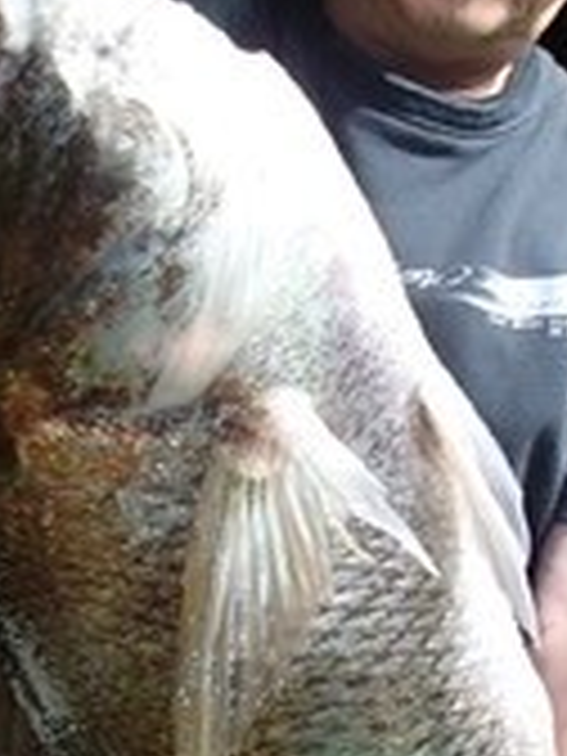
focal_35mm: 80
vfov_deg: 24.3
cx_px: 212
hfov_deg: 18.4
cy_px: 513
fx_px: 1747
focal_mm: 5
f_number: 3.9
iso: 400
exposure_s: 1/30
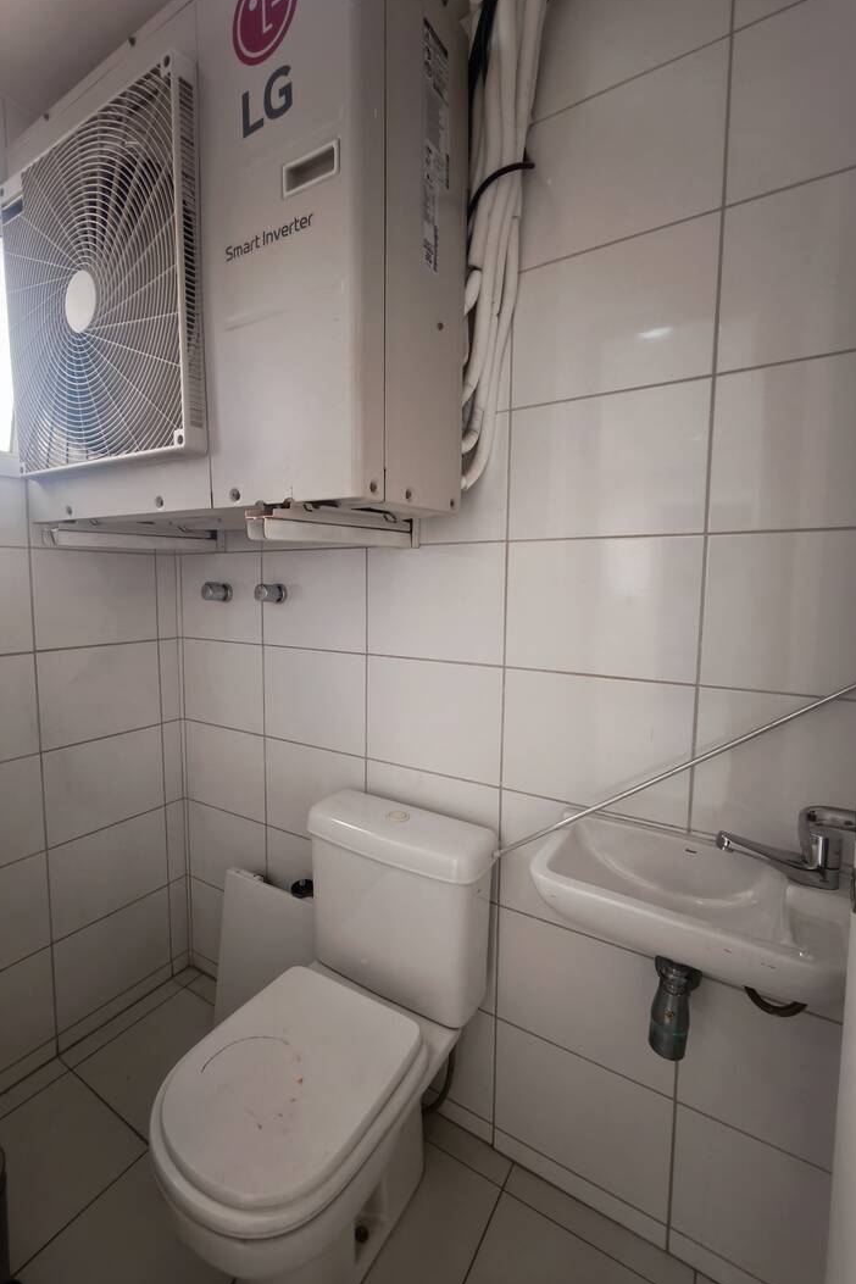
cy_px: 630
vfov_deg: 96.7
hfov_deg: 73.6
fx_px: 571
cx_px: 387
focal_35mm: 16
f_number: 2.2
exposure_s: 1/60
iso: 125
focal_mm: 1.91
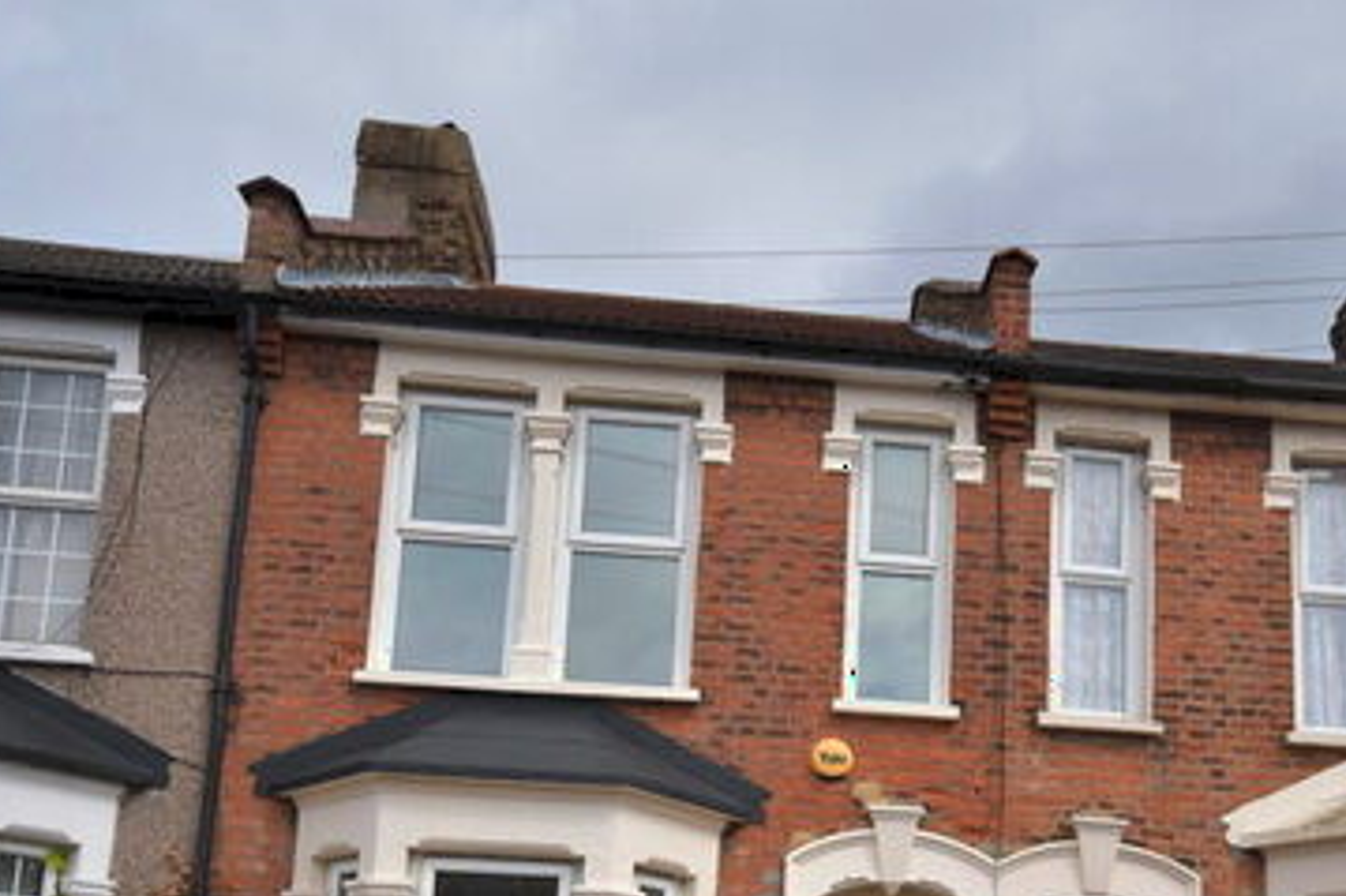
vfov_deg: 30.7
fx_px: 1532
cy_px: 860
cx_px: 862
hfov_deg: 46.9
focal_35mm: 41
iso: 200
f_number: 4.8
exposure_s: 1/1000
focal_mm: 14
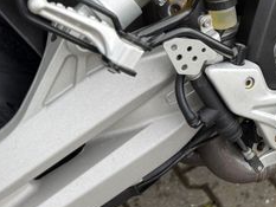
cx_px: 293
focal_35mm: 66
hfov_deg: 27.3
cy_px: -41
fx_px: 527
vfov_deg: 20.8
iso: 100
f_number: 1.78
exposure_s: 1/372
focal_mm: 6.76
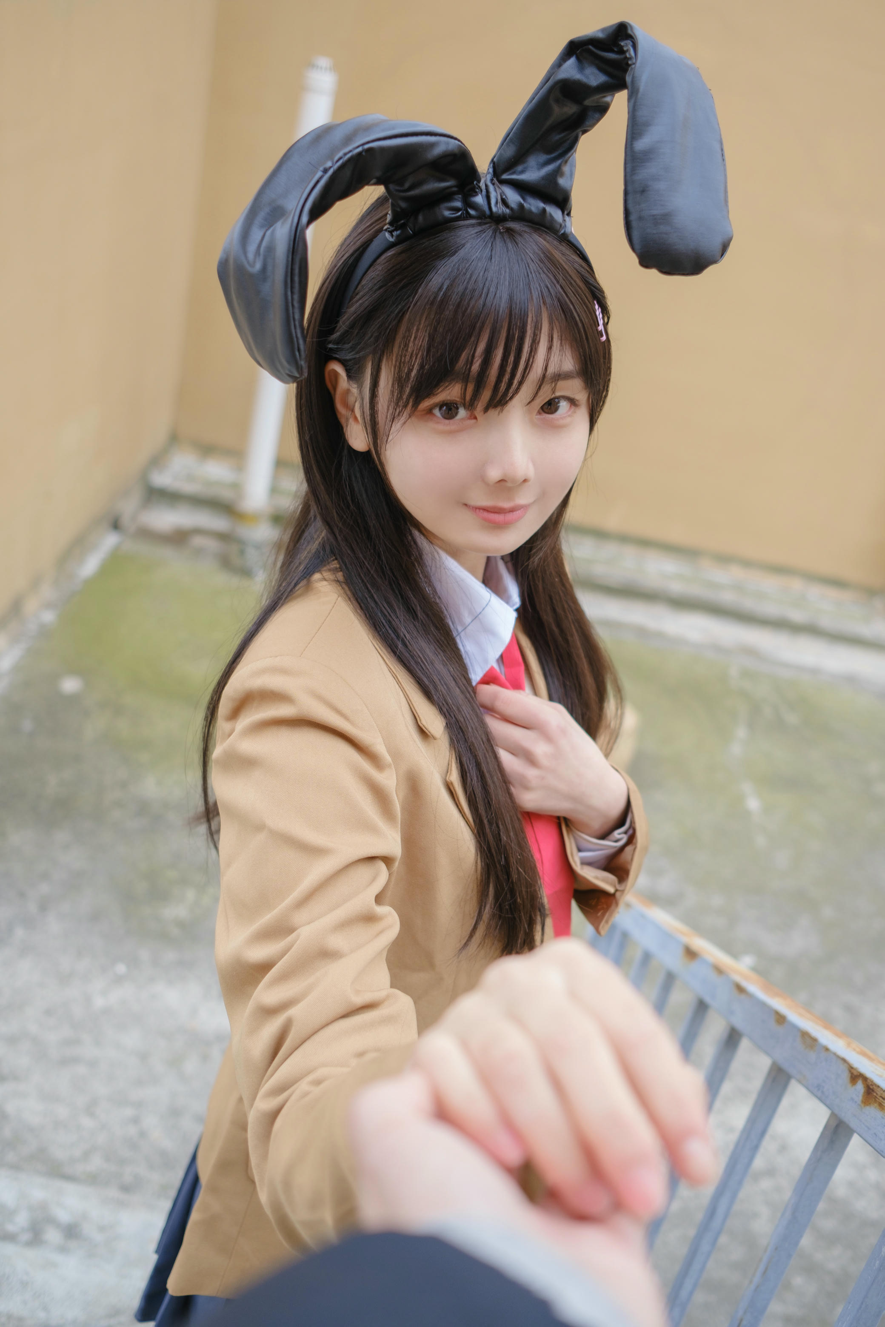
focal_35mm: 35
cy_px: 664
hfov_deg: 37.9
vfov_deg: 54.4
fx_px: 1291
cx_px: 442
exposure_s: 1/200
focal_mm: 23
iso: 160
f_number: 2.8
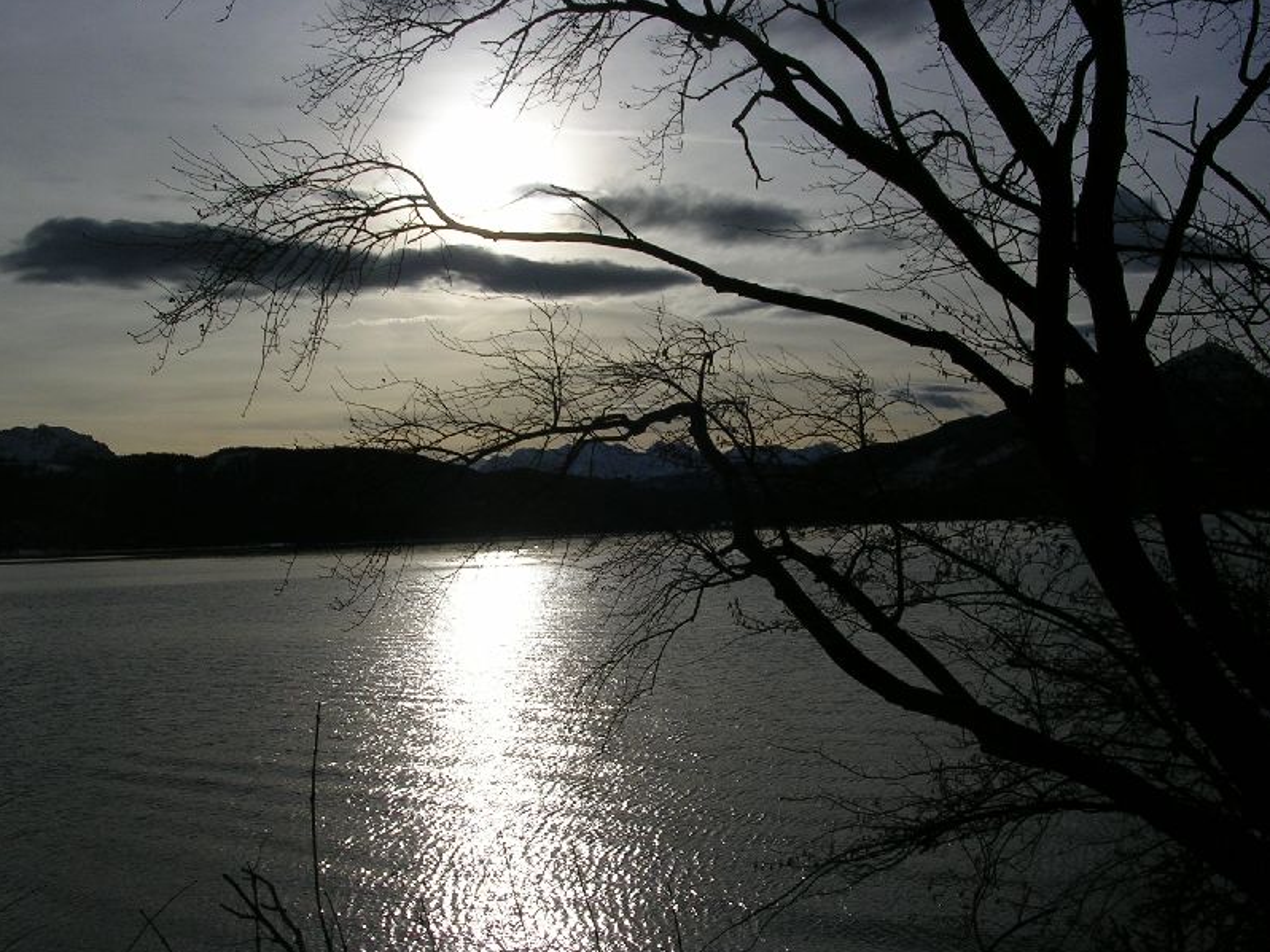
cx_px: 620
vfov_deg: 36.8
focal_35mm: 39
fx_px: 1430
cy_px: 484
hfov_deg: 47.9
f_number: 5.6
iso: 50
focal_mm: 5.8
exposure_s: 1/2618
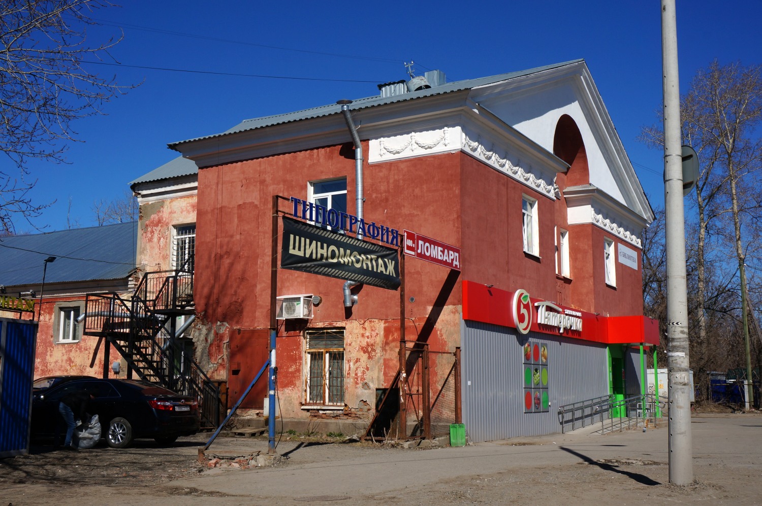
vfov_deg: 32.9
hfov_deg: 48.0
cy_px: 253
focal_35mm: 40
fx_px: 856
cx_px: 381
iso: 100
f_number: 13
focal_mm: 27
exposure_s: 1/250
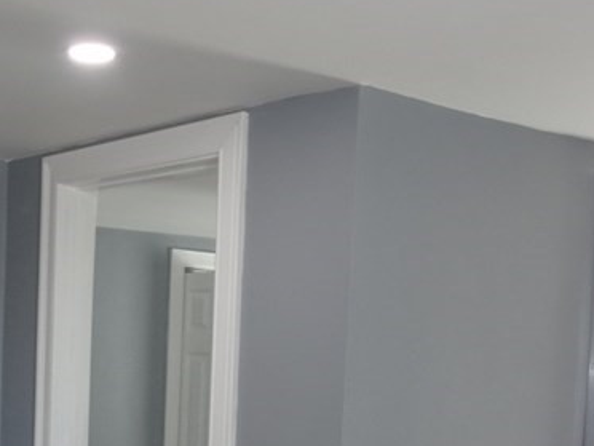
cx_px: 101
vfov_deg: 21.3
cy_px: 465
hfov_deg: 28.6
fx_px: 1133
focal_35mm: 66
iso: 100
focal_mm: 4.1
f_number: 3.5
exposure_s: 1/30
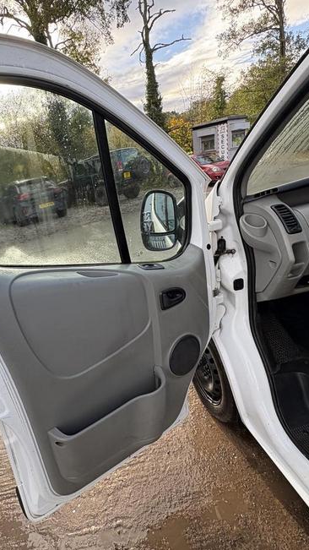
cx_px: 108
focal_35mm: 21
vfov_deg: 83.8
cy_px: 270
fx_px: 306
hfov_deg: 52.7
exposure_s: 1/184
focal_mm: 2.22
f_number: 2.2
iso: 50
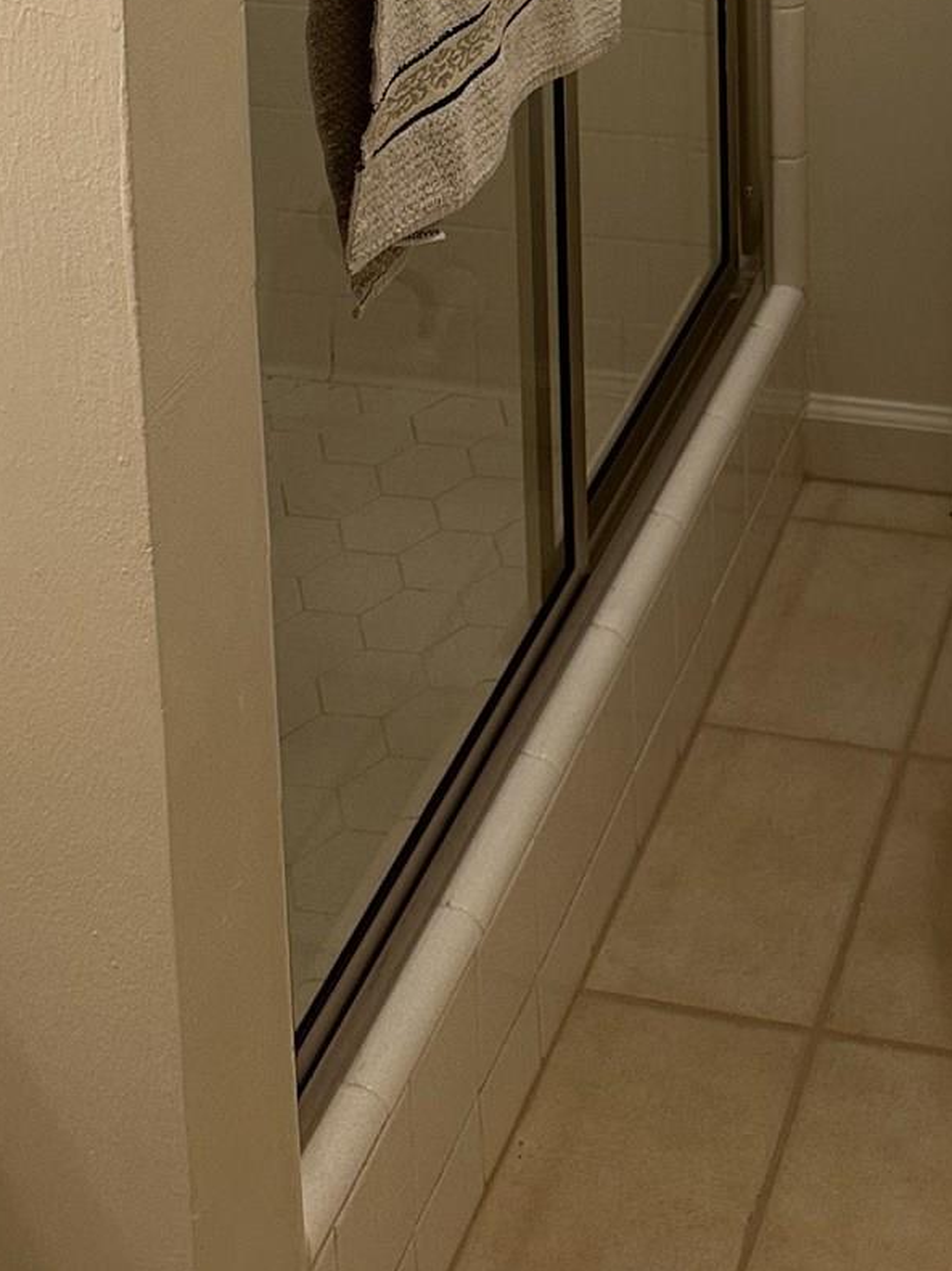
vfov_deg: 23.6
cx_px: 881
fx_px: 2568
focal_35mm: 70
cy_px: -487
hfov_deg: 20.5
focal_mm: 6.86
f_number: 1.78
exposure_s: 1/120
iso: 125
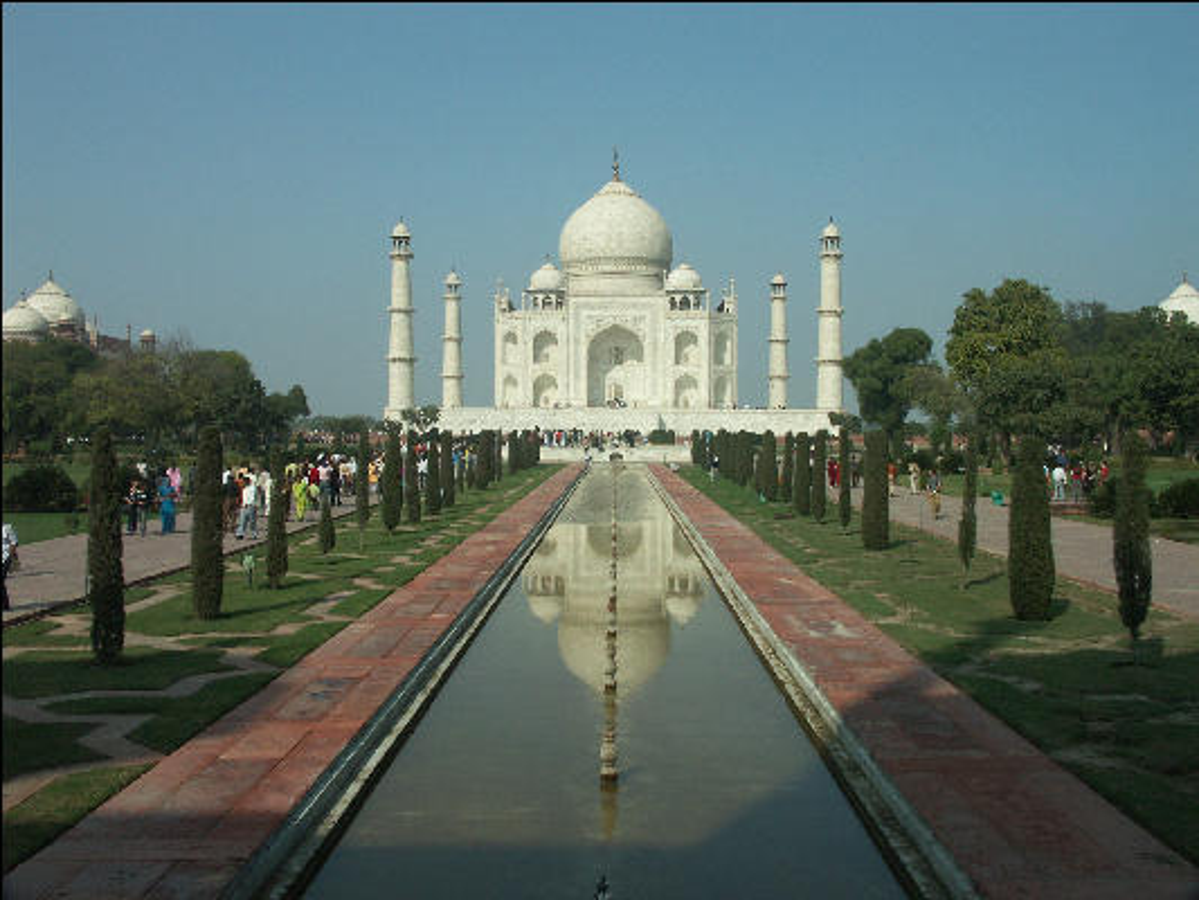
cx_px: 600
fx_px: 1317
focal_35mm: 38
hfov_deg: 49.0
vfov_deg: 37.7
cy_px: 450
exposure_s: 1/500
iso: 100
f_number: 9
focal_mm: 9.8
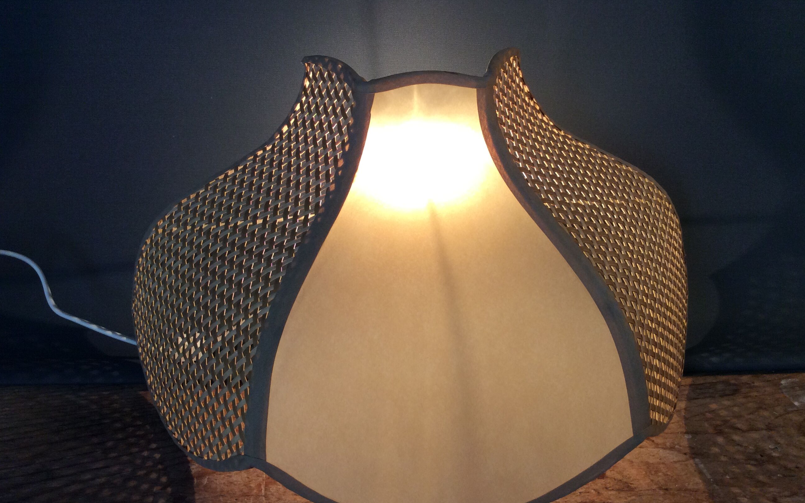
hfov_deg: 56.7
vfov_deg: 37.3
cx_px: 403
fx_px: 746
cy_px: 251
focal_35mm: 34
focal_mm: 3.3
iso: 64
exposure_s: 1/100
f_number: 2.4
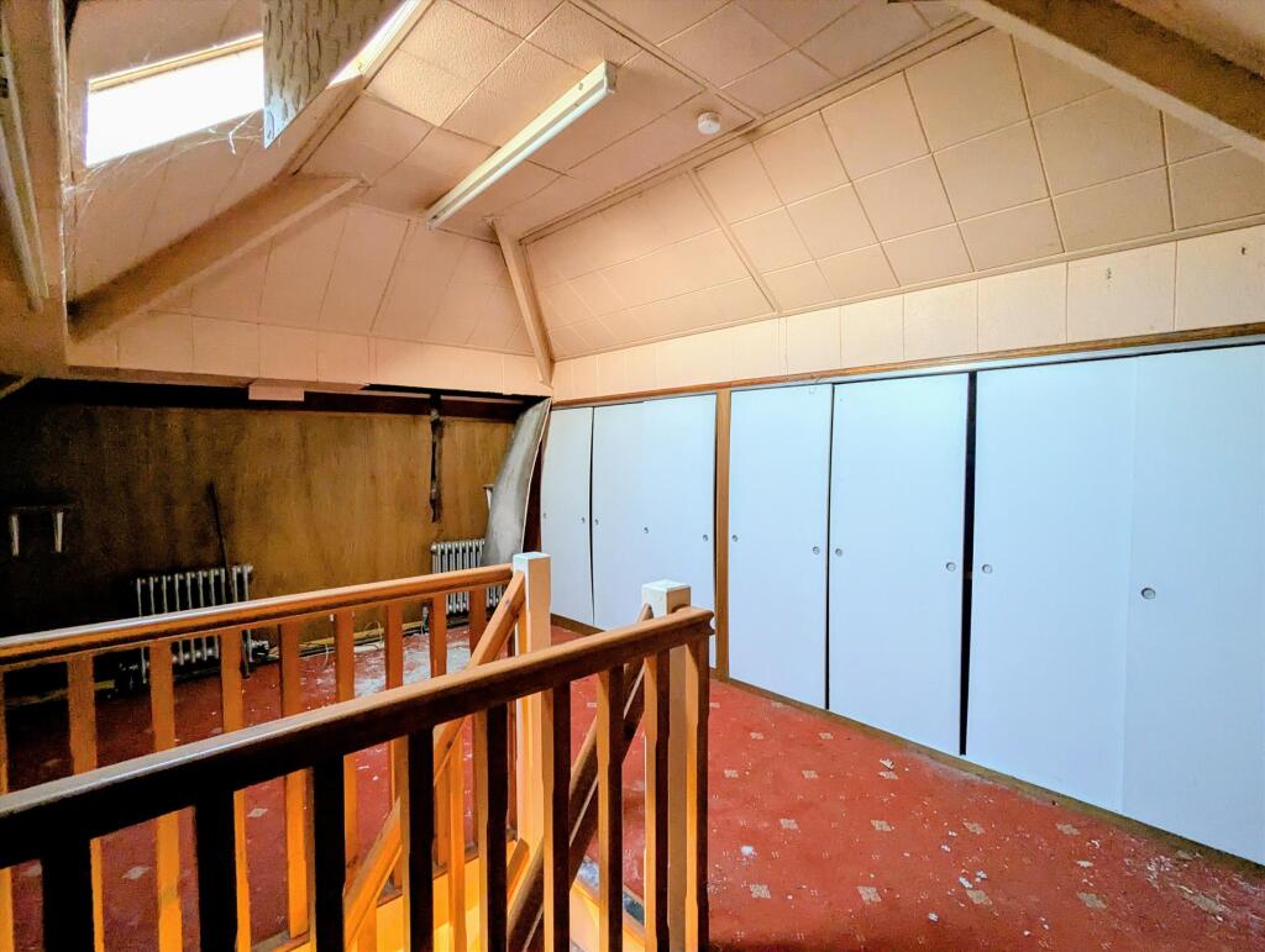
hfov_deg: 94.4
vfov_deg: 78.2
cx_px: 632
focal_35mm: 16
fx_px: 586
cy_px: 476
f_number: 2.2
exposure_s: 1/25
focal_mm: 2.35
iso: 352
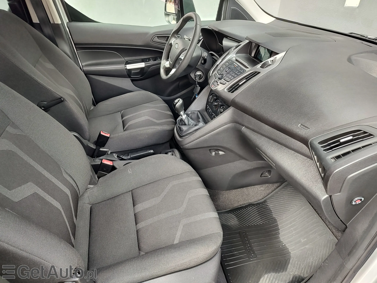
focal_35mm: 23
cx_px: 188
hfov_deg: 73.9
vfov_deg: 58.9
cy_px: 142
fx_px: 250
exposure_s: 1/182
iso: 100
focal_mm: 5.56
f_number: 1.8
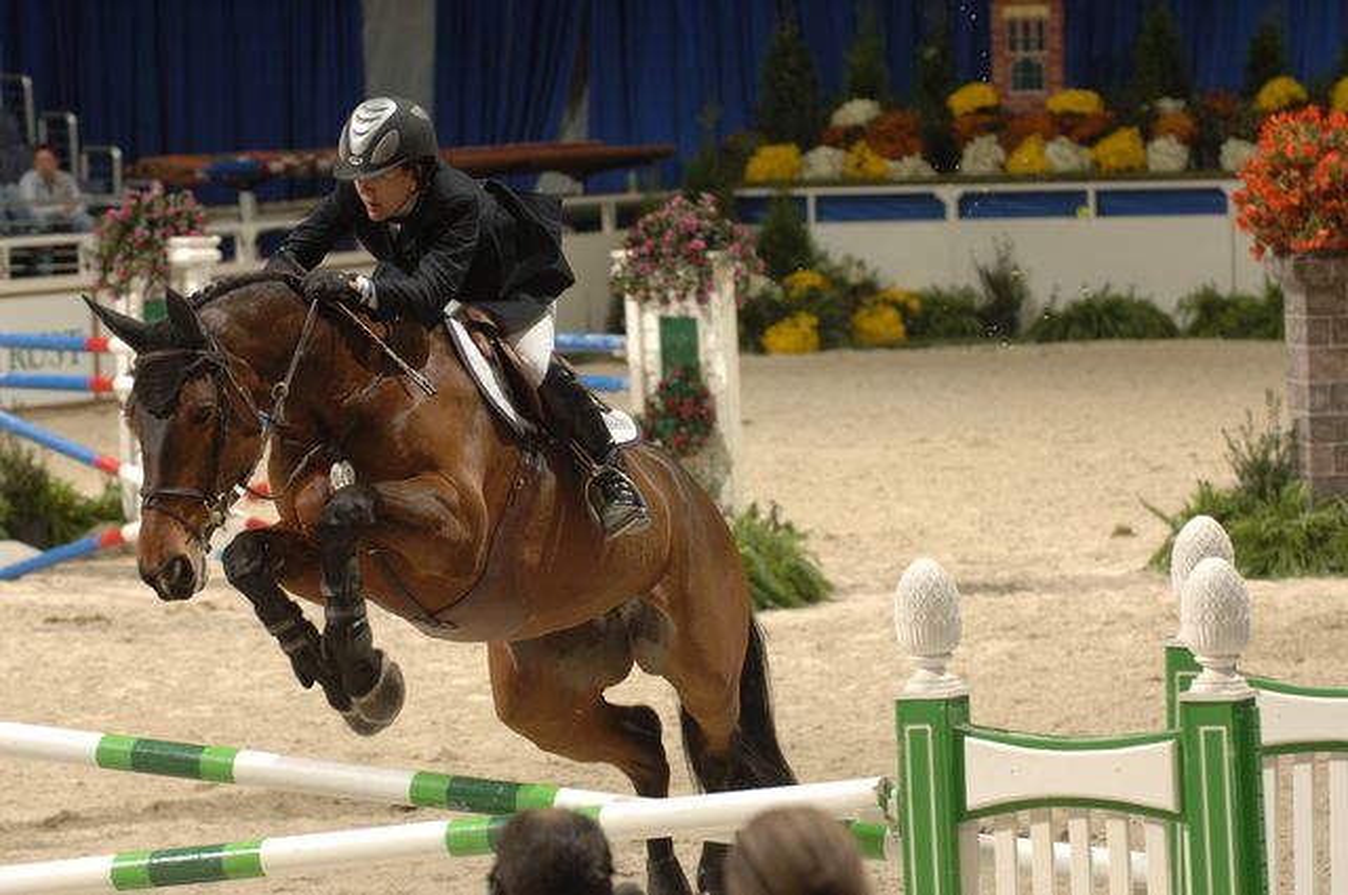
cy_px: 448
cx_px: 674
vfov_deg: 6.1
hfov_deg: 9.2
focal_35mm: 225
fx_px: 8414
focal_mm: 150
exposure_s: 1/250
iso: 320
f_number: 5.6
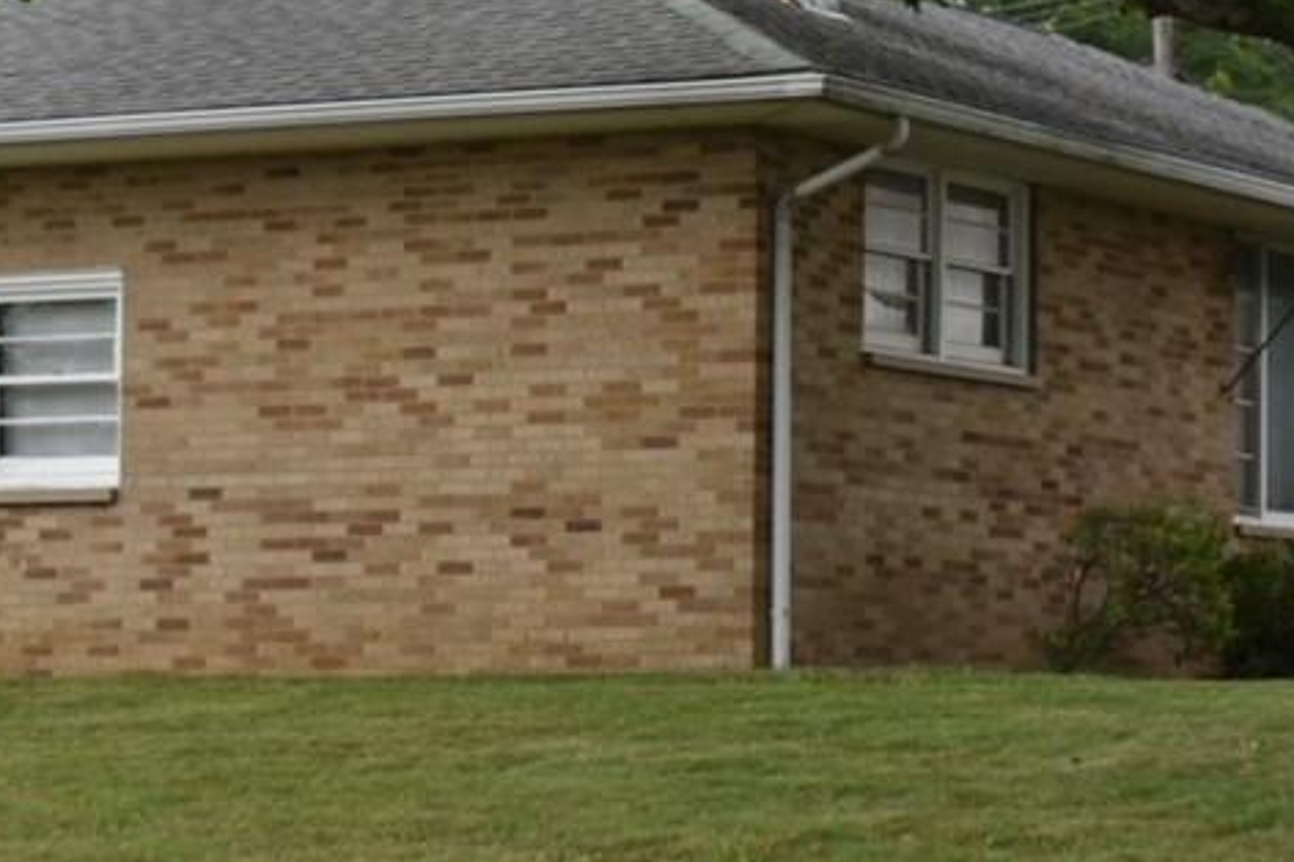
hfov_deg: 14.1
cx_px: 795
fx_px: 5212
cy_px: 410
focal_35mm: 145
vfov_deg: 9.5
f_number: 8
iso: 140
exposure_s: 1/250
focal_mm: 42
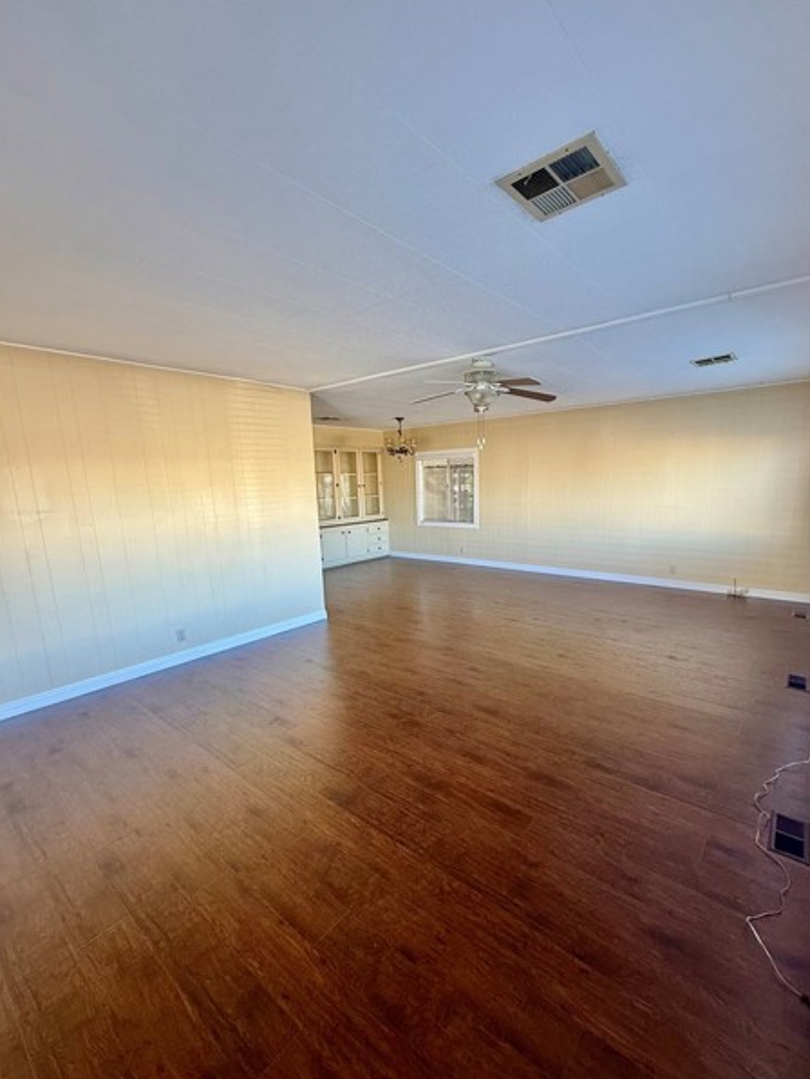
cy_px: 573
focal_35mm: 15
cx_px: 425
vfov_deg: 98.0
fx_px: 468
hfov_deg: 81.7
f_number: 2.2
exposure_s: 1/99
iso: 100
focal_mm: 2.22
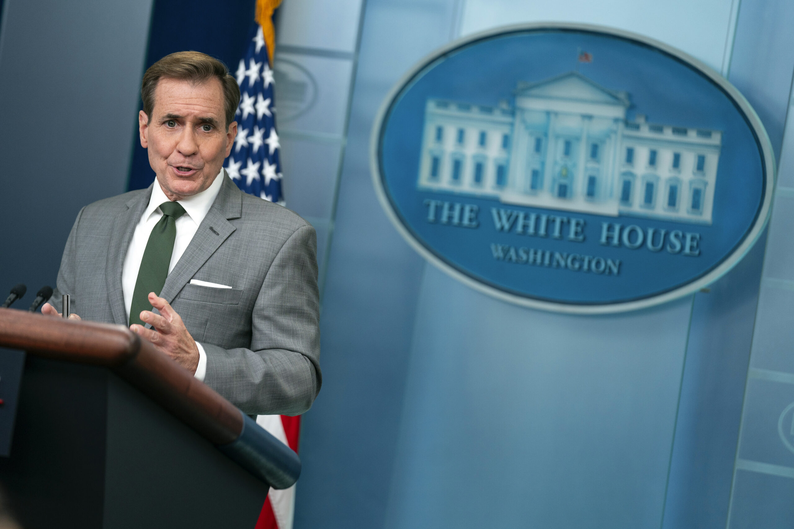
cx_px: 397
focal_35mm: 154
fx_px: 3396
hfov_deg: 13.3
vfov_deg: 8.9
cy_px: 264
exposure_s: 1/320
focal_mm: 154
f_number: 2.8
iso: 1000
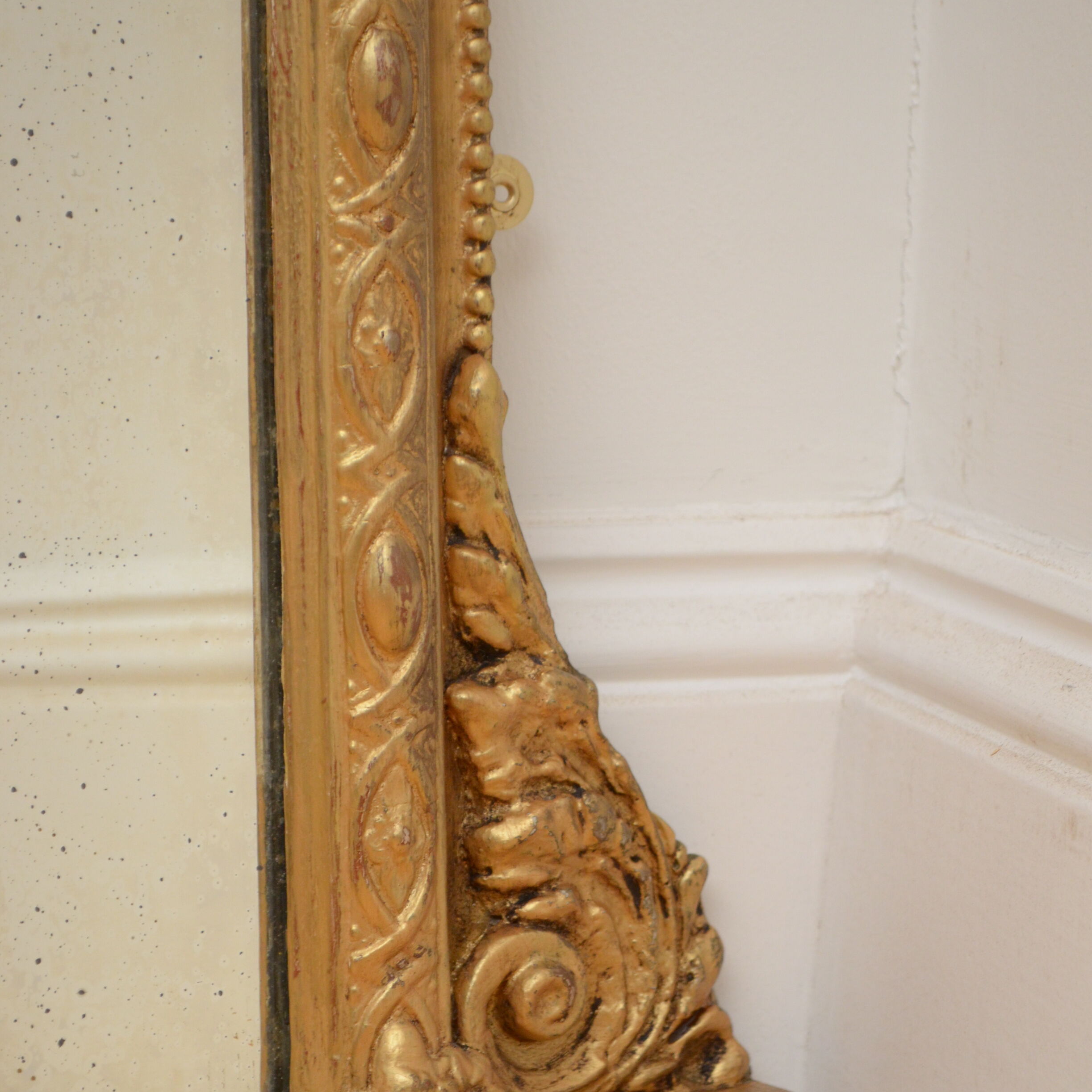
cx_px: 546
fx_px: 3569
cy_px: 595
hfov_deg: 17.4
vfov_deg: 17.4
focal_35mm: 100
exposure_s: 1/125
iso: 1000
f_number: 5.6
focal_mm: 52
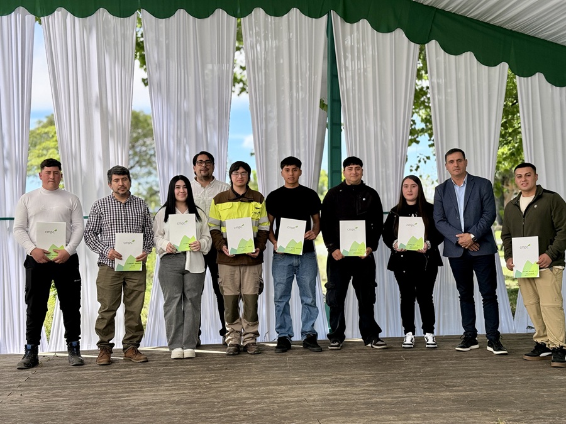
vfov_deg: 30.3
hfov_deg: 39.7
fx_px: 785
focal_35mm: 48
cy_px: 212
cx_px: 283
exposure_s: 1/1543
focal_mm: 6.76
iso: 64
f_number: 1.78
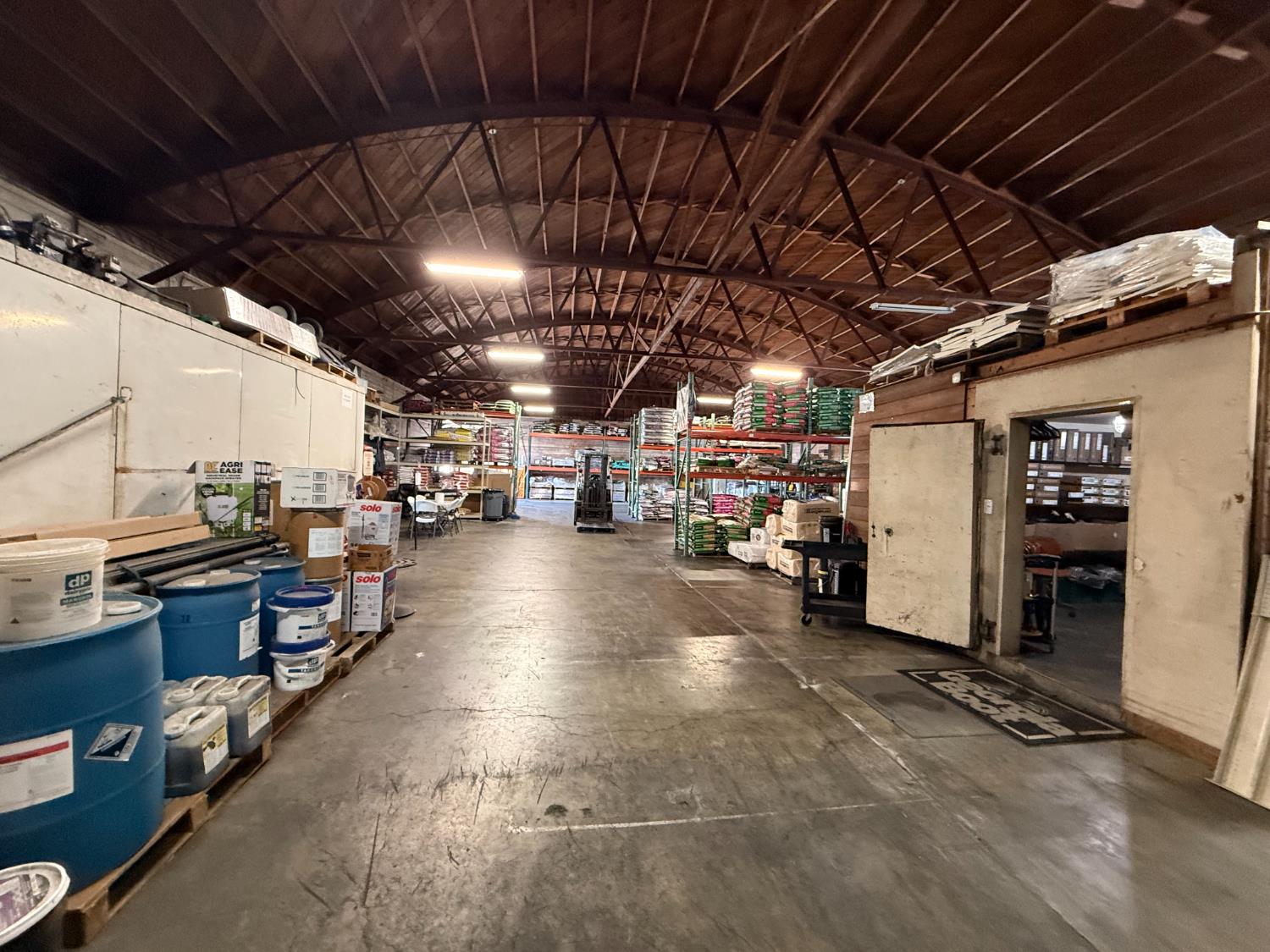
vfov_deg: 85.7
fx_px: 514
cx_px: 635
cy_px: 476
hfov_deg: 102.1
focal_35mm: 14
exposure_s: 1/60
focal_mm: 2.22
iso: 500
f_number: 2.2
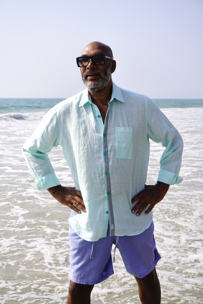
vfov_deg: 38.9
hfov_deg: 26.5
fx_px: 431
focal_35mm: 51
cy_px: 152
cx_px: 102
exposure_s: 1/640
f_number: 5.6
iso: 100
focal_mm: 34
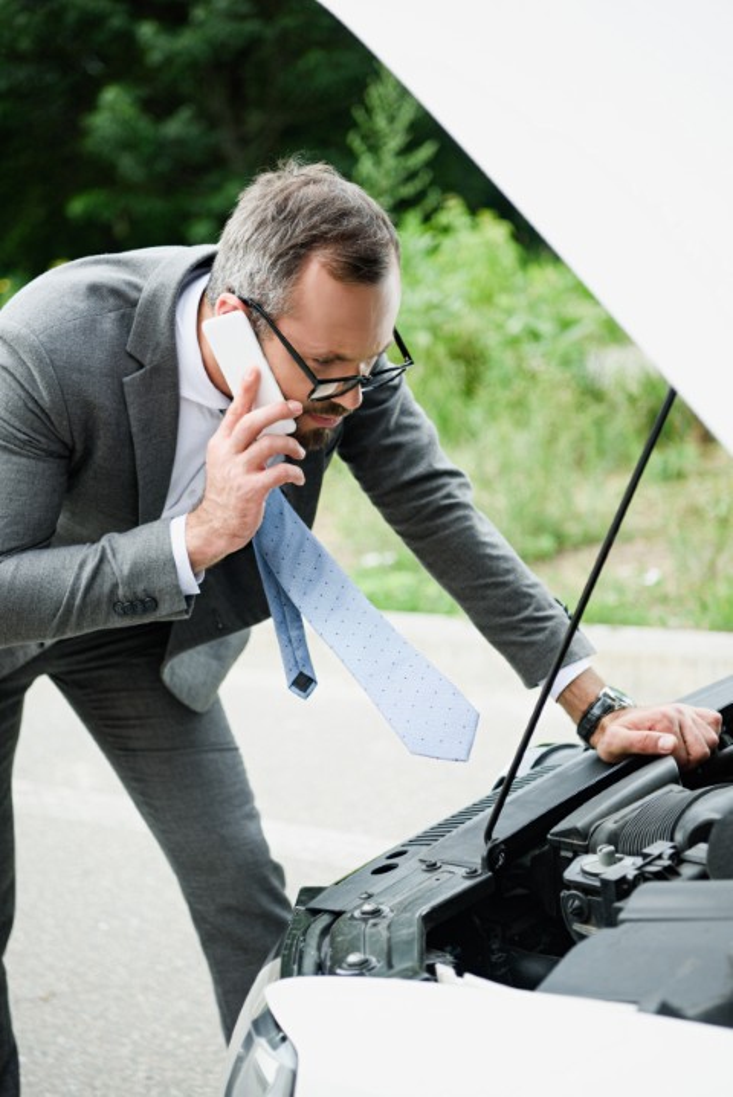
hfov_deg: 21.9
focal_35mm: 62
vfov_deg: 32.4
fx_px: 1892
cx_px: 366
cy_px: 548
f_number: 3.2
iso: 125
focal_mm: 62
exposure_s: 1/1000
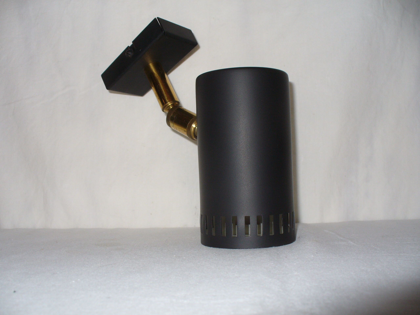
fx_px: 449
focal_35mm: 37
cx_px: 210
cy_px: 158
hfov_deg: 50.1
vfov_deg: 38.7
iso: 100
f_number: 2.8
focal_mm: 6.1
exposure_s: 1/30
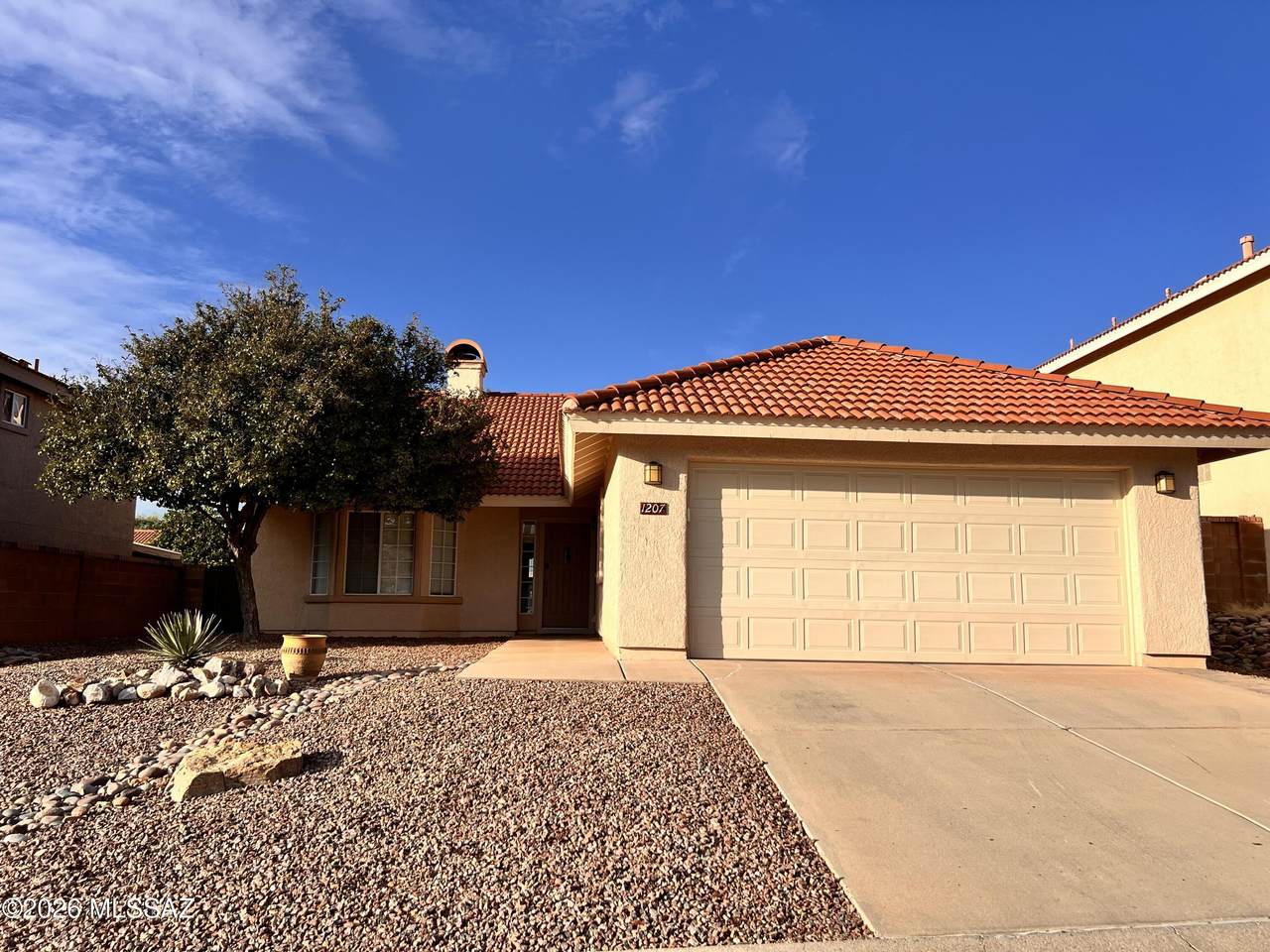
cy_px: 476
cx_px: 635
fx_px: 954
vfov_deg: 53.1
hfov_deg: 67.3
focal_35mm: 26
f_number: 1.5
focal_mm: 5.7
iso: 50
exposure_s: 1/4115
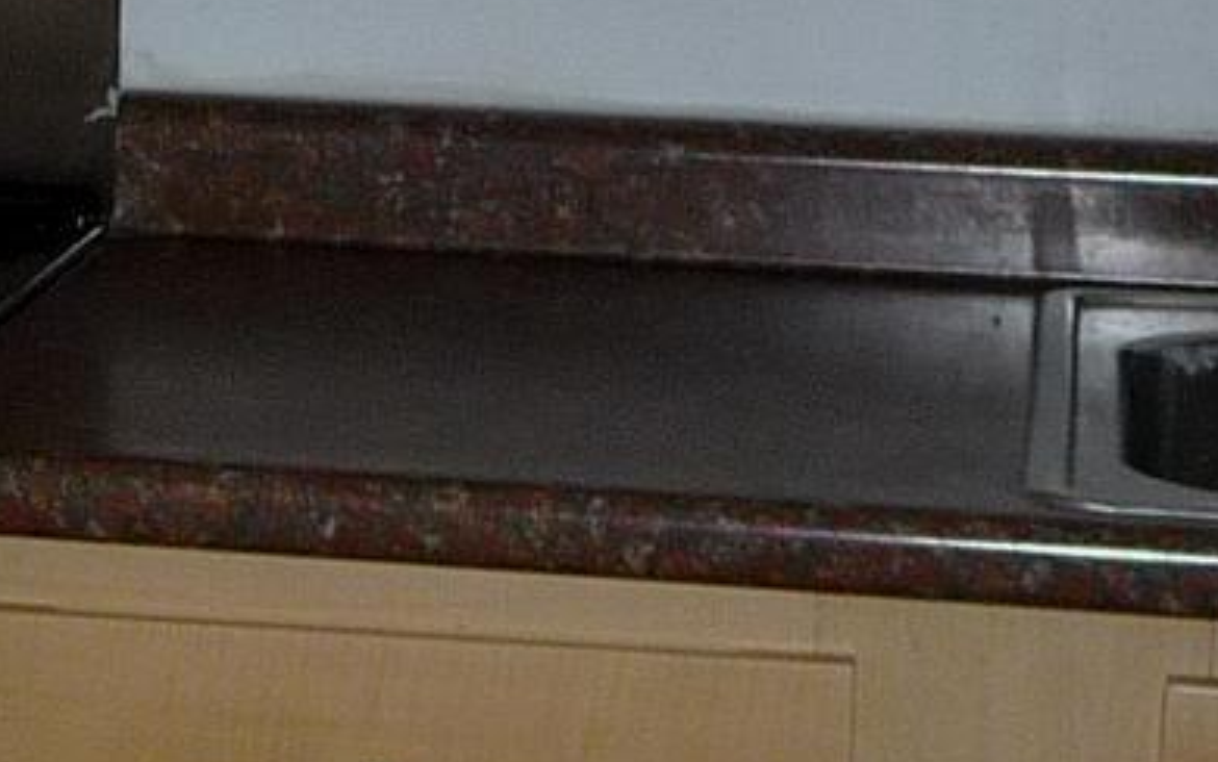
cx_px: -215
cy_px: 150
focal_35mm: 156
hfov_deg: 13.1
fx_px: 5180
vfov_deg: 8.4
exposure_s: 1/30
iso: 125
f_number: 3.3
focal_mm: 4.7
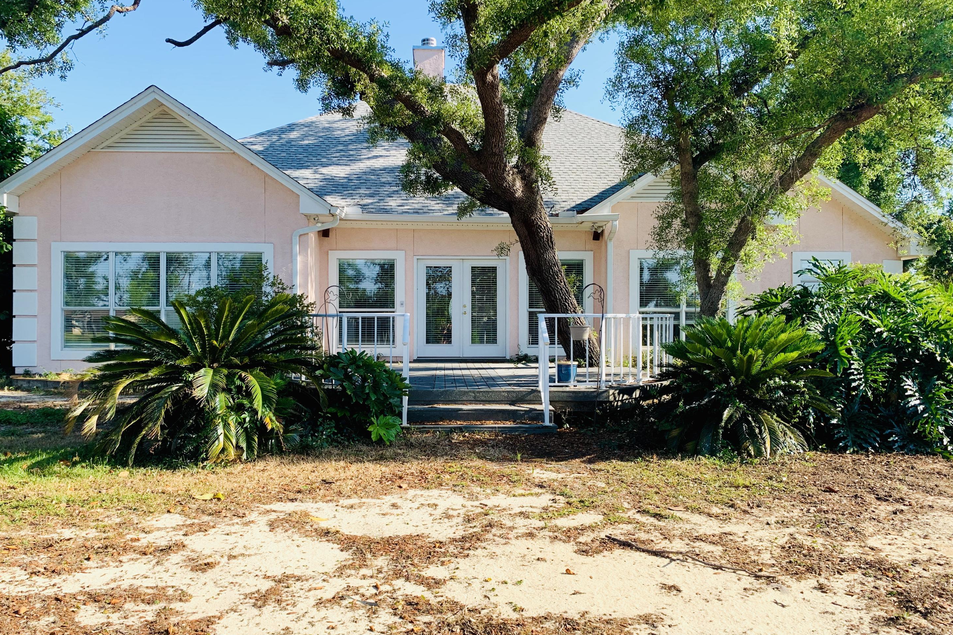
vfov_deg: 46.4
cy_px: 324
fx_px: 741
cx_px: 465
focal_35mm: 28
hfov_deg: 65.5
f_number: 1.8
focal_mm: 4.25
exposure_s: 1/1088
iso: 25
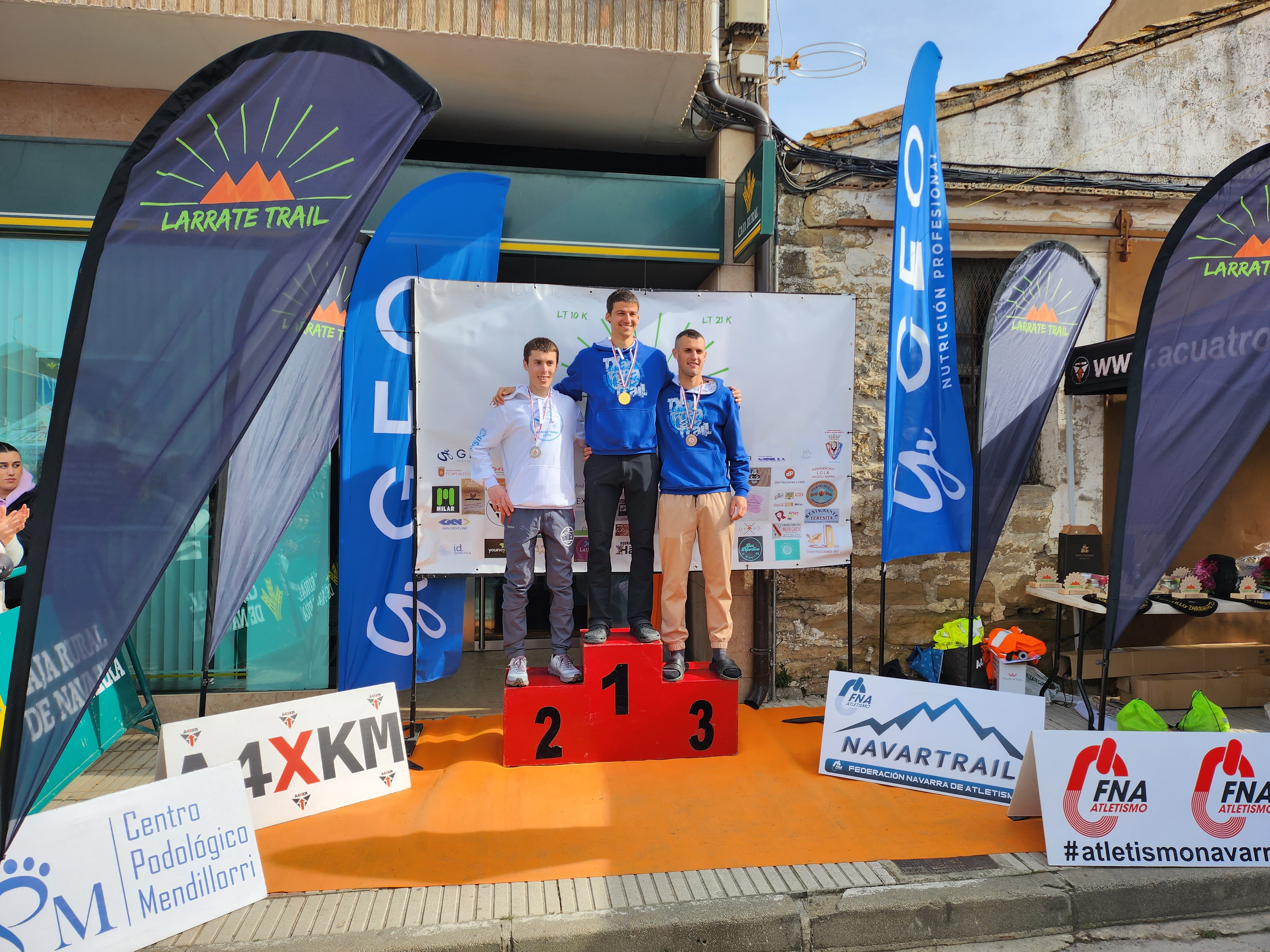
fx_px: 917
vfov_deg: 54.9
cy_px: 490
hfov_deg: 69.4
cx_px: 658
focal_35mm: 25
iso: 50
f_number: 1.8
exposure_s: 1/1946
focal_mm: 5
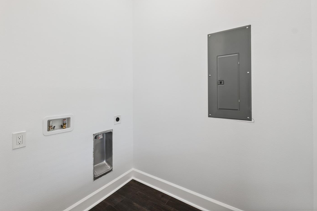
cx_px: 157
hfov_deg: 96.7
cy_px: 91
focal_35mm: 16
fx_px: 141
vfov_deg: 73.4
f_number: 8
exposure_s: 1/25
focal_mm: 14
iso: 400
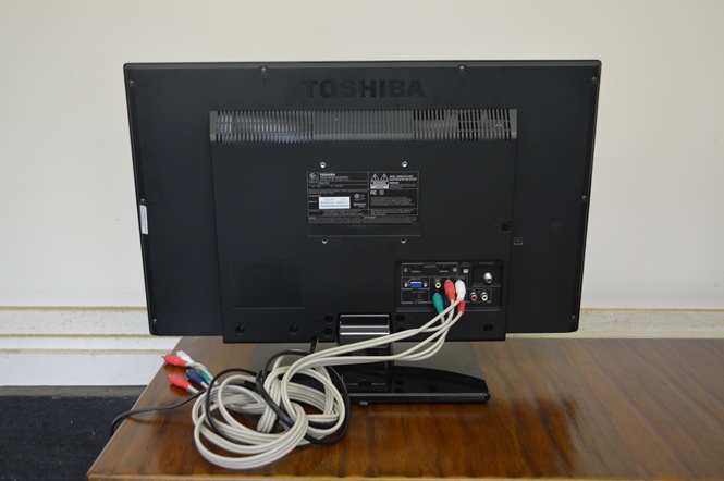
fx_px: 874
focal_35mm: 44
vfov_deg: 30.8
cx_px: 362
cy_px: 240
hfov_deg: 45.0
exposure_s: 1/15
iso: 500
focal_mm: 29
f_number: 4.5
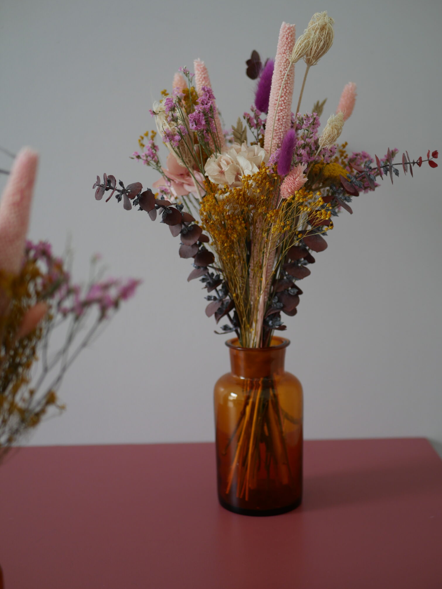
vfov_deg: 37.5
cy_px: 295
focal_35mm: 51
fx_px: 868
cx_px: 225
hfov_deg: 28.6
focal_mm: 25
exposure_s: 1/125
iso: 200
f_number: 1.8
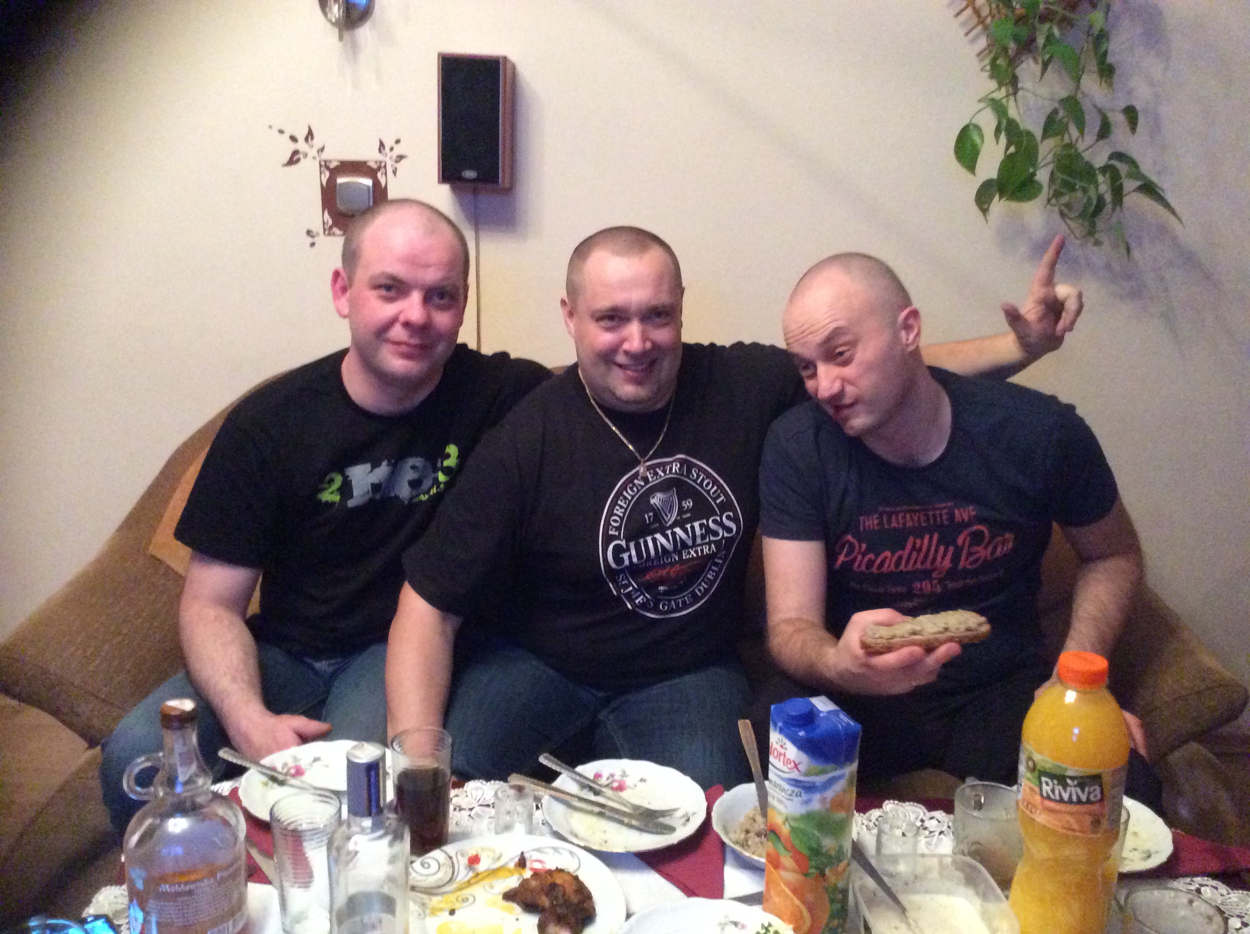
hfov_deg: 56.9
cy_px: 467
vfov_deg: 44.1
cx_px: 625
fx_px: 1154
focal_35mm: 32
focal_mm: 3.3
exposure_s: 1/17
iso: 500
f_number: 2.4
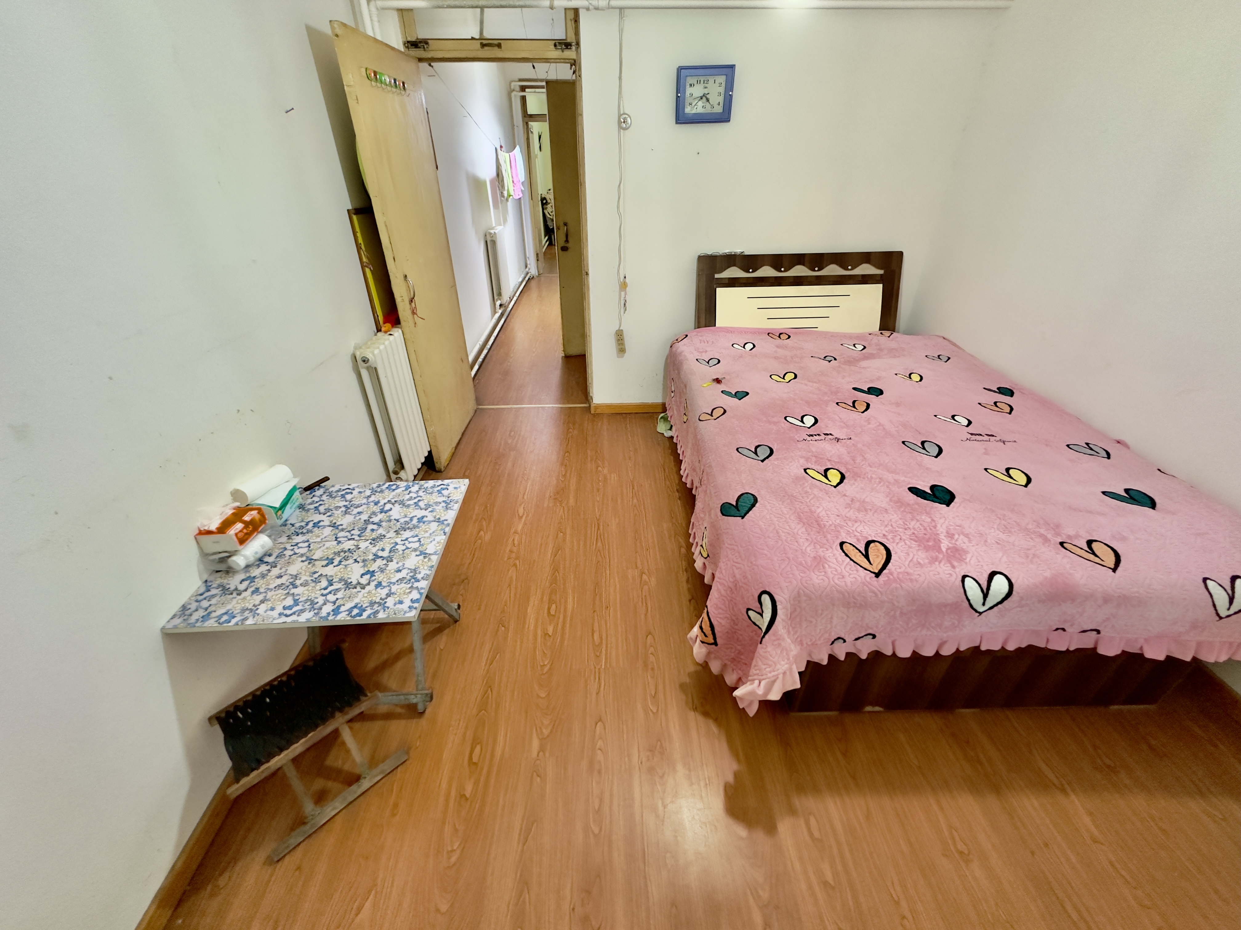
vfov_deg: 85.7
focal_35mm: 14
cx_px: 620
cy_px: 465
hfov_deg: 102.1
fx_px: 502
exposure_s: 1/50
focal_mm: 2.22
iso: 320
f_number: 2.2
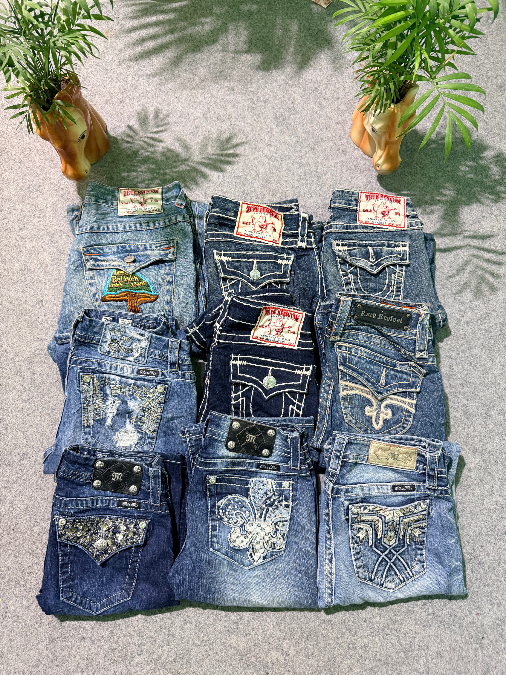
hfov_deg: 56.8
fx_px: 468
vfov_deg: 71.6
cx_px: 253
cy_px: 338
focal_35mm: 24
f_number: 1.78
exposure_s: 1/50
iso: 250
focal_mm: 6.76
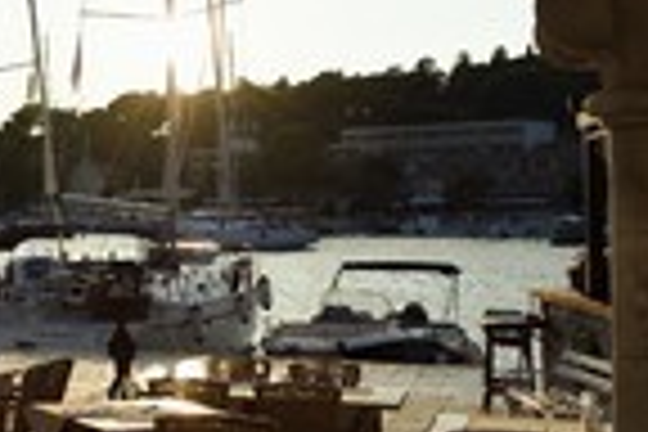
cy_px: 176
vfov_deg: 19.4
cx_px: -169
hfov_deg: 25.3
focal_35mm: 70
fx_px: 1260
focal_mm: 24
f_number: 8
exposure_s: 1/640
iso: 200
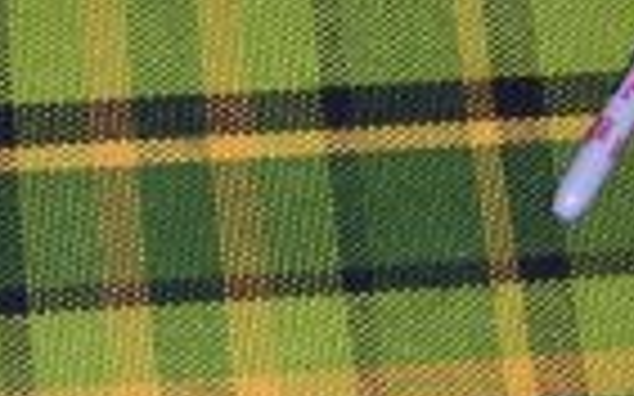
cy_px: -81
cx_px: 321
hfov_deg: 16.3
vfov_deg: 10.1
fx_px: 2211
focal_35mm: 128
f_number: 2.8
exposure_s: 1/60
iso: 80
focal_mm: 5.5
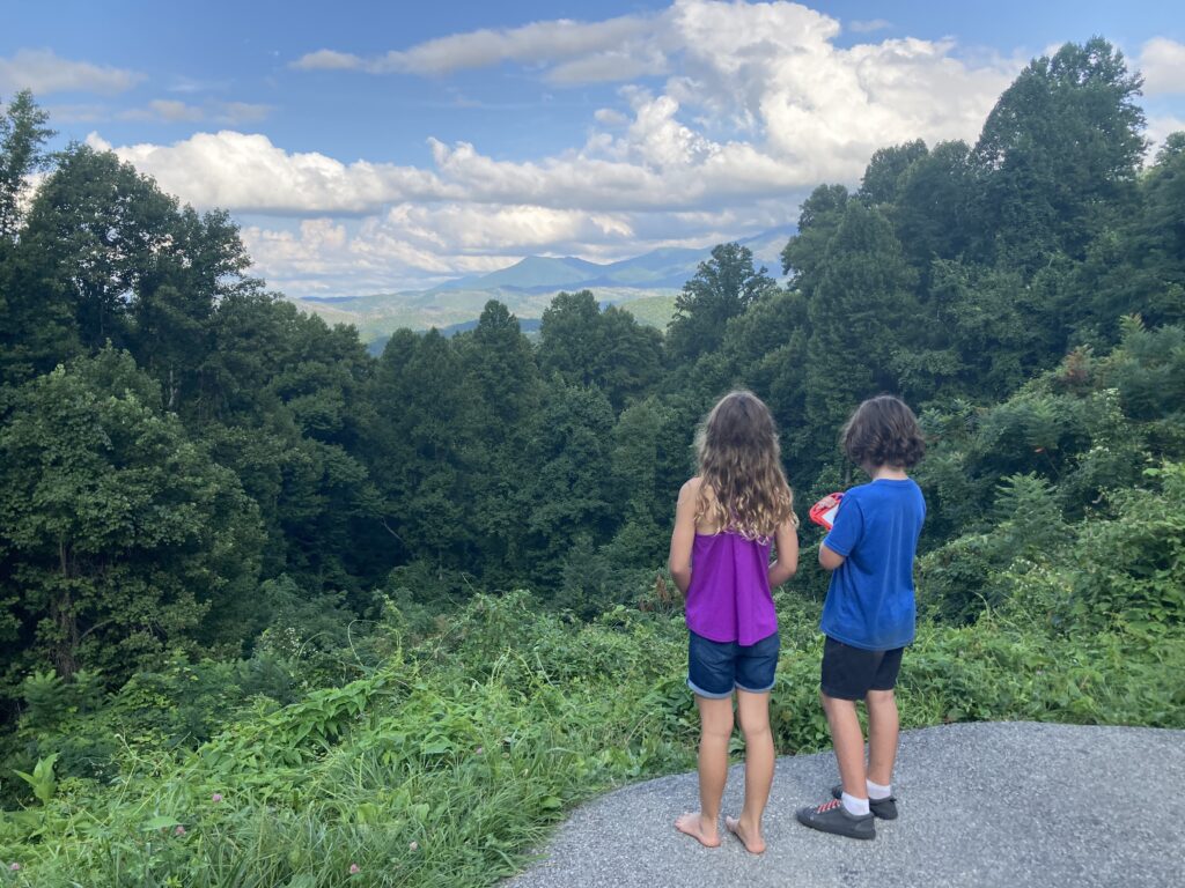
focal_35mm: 28
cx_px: 592
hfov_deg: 63.4
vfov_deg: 49.7
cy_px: 444
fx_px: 959
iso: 20
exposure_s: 1/867
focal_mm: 3.99
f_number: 1.8
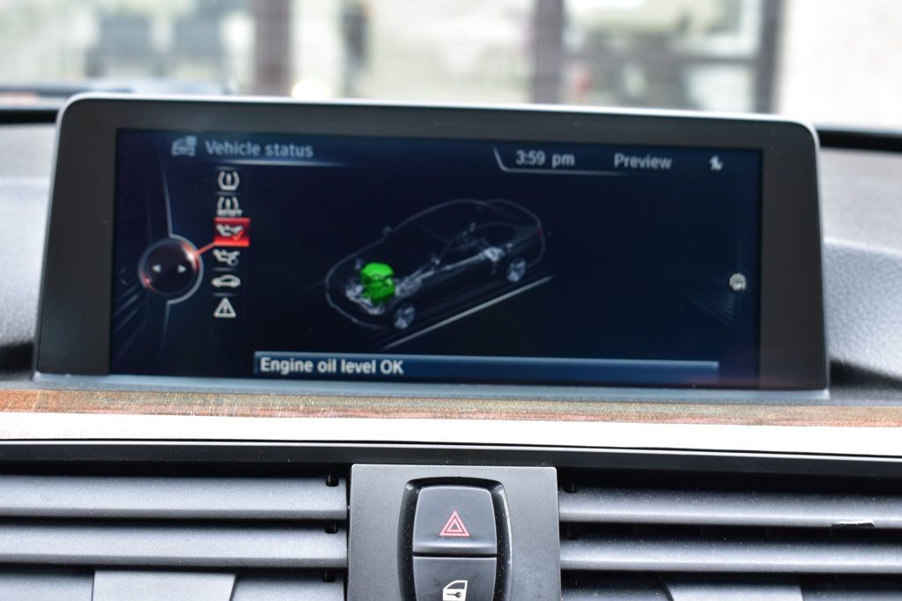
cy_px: 300
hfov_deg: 37.9
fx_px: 1315
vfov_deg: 25.7
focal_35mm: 52
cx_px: 451
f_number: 6.3
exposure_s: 1/15
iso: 400
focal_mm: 35
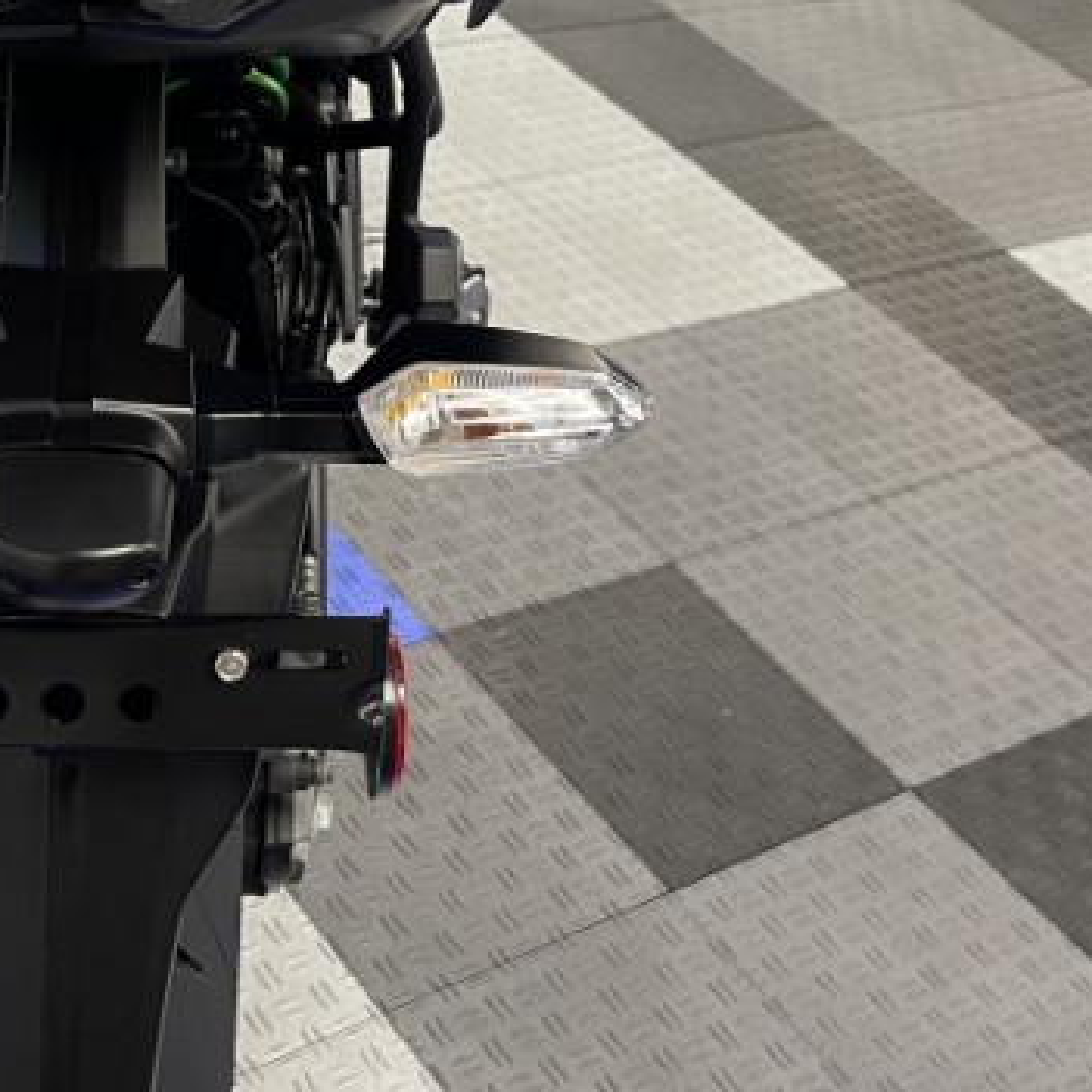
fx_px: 2106
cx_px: 72
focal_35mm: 59
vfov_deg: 29.0
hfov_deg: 27.8
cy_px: 425
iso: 160
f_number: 1.6
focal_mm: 5.1
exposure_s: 1/60
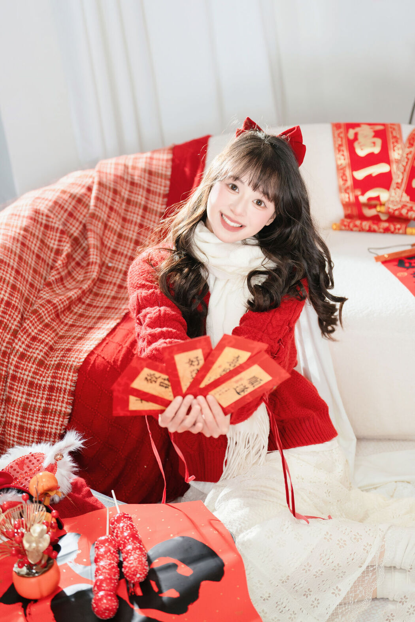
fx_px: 1366
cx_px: 208
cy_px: 311
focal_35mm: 79
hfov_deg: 17.3
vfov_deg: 25.7
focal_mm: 79
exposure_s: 1/200
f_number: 2.8
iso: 1250
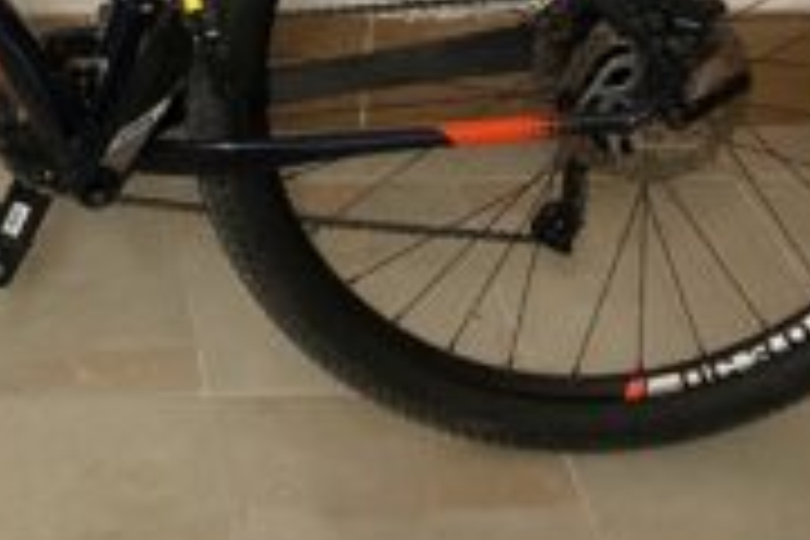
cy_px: -259
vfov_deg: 16.3
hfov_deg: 24.7
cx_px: -58
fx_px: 1732
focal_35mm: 77
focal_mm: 4.25
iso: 320
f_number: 1.8
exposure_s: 1/33
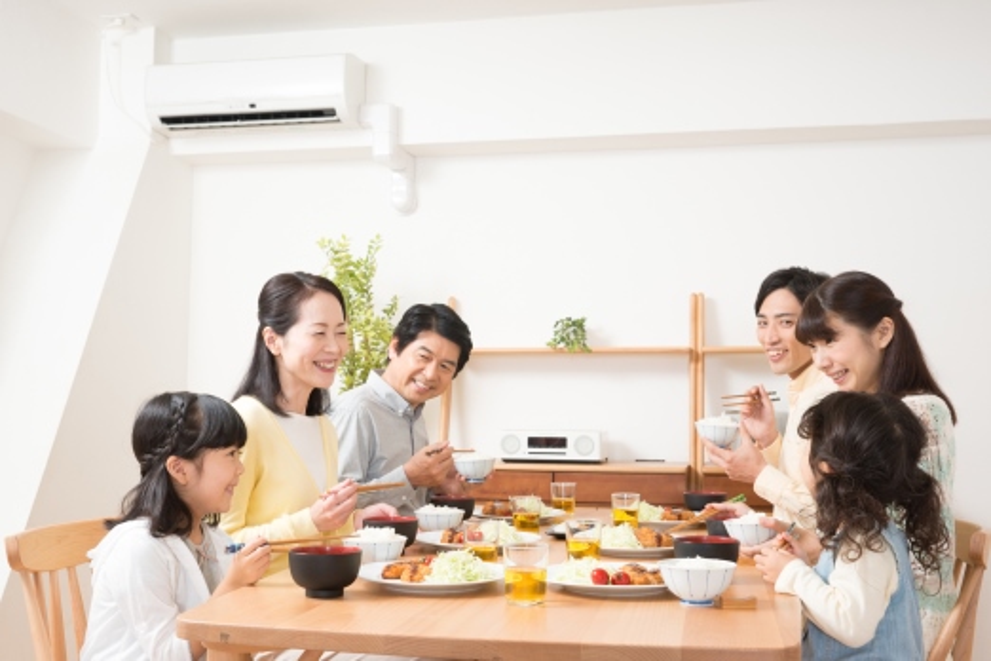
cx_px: 496
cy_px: 330
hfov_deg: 54.4
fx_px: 963
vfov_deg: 37.9
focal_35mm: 35
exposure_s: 1/125
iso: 100
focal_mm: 35
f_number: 9
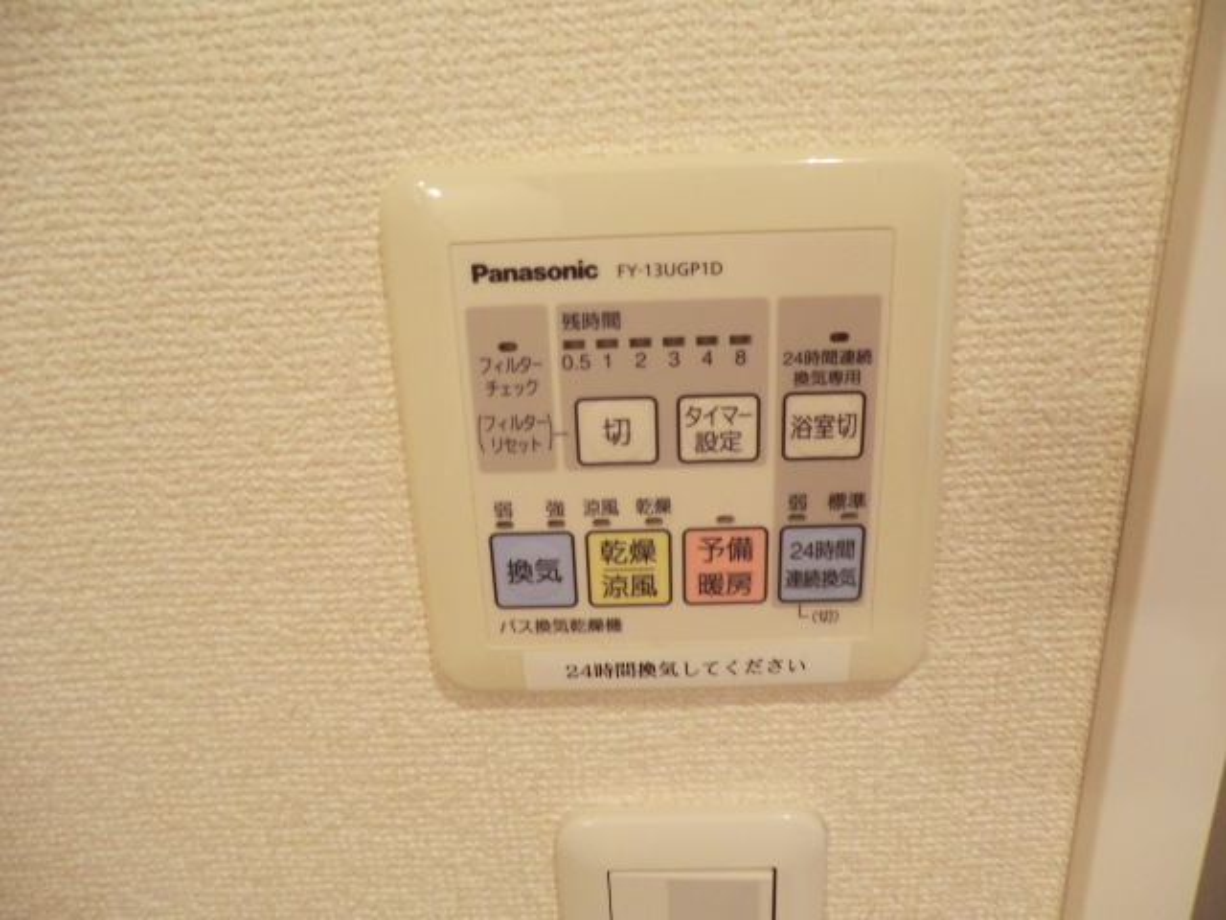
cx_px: 613
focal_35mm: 24
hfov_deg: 71.6
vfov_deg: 56.8
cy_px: 460
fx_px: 850
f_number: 3.2
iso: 320
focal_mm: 4.3
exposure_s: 1/60
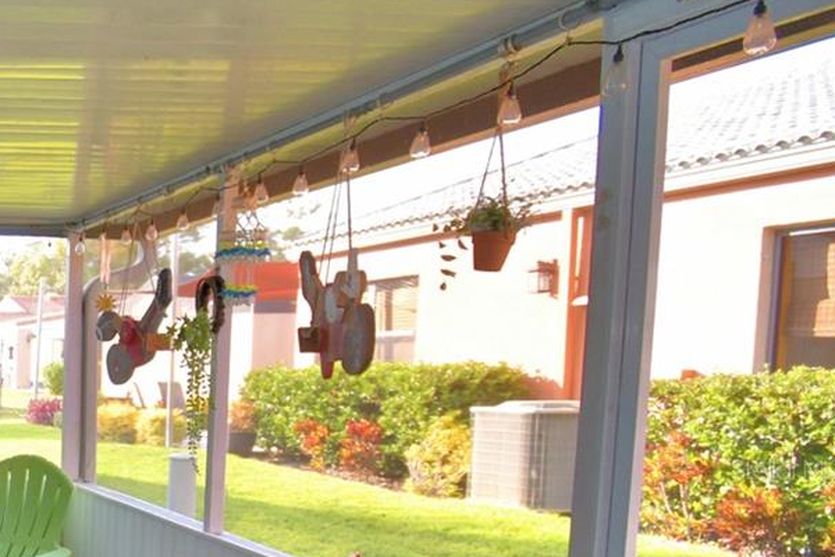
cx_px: -259
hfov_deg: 34.1
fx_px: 928
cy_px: 469
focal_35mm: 40
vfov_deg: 32.2
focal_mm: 10
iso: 200
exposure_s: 1/60
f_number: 4.5
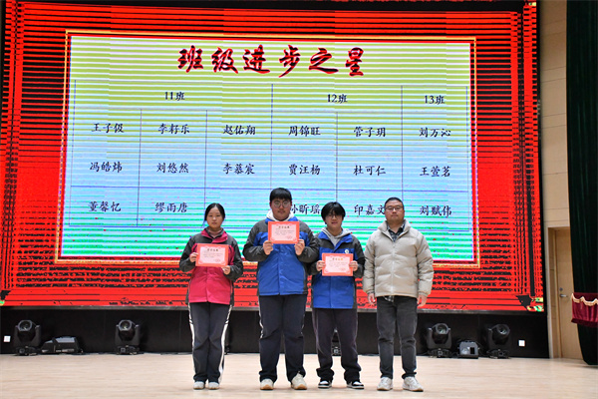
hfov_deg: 41.1
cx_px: 299
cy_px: 200
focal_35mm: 48
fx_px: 797
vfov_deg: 28.1
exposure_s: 1/1600
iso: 4000
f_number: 5
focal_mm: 32
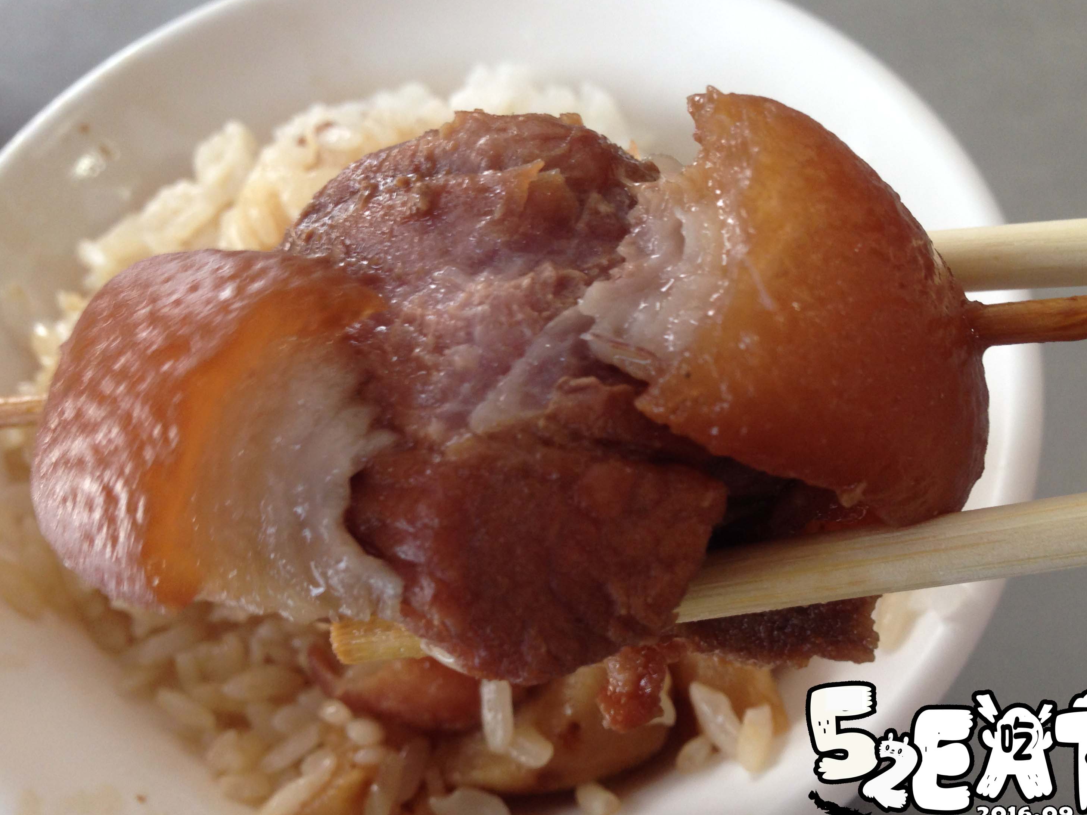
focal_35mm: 37
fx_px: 1162
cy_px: 413
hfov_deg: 50.1
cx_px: 573
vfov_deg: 38.7
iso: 80
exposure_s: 1/20
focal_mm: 4.12
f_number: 2.4
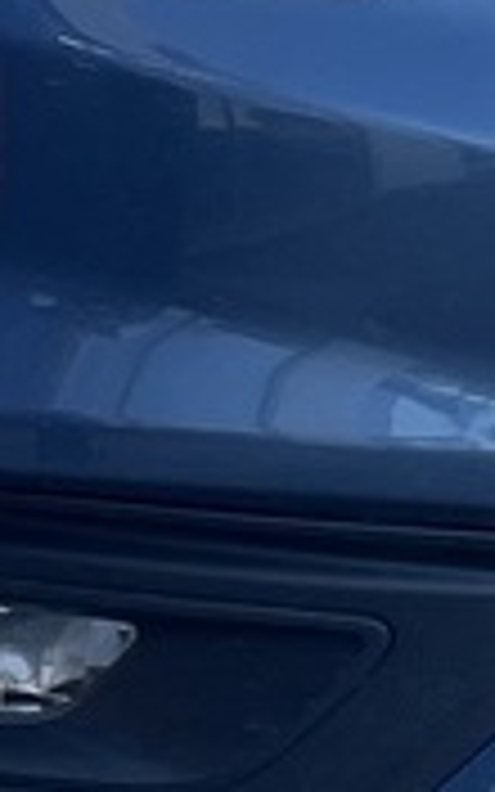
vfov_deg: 9.2
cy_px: -225
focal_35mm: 225
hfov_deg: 5.7
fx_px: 4857
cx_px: -477
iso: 32
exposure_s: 1/375
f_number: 1.6
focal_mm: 4.2
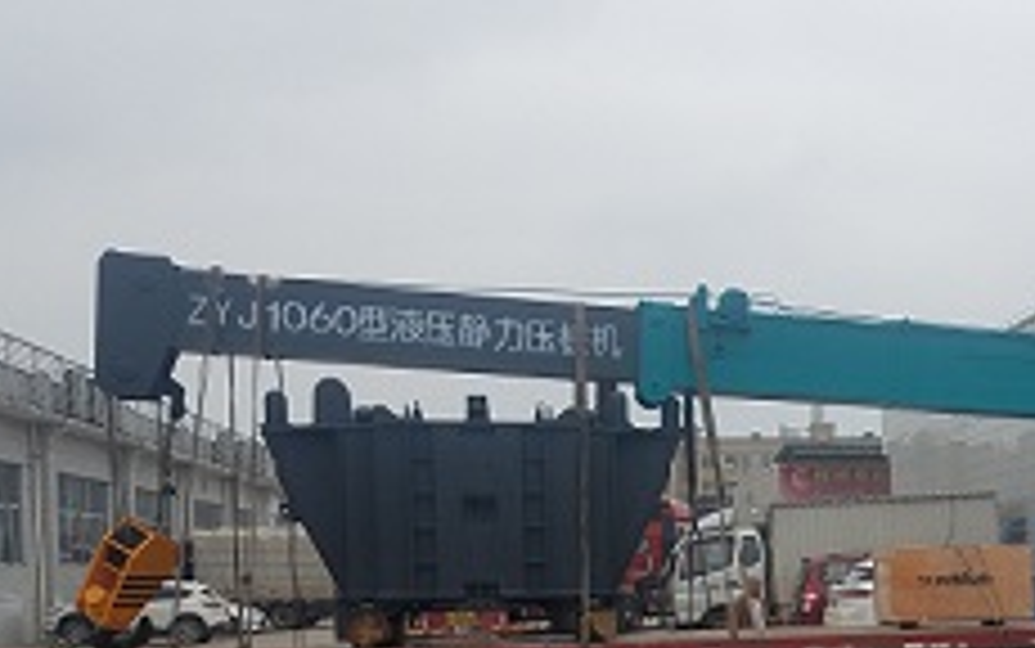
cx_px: 997
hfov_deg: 32.7
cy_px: 650
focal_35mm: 58
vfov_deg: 21.6
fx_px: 1637
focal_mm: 4.2
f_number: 1.7
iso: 50
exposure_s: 1/3952
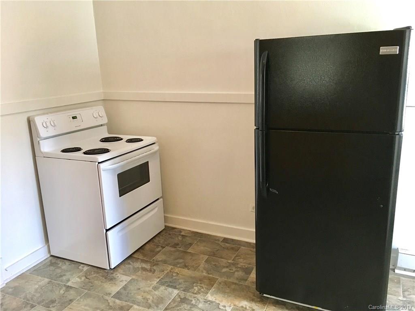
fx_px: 348
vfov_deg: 48.2
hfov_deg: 61.7
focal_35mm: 29
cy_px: 156
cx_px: 208
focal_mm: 4.15
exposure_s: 1/30
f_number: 2.2
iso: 200
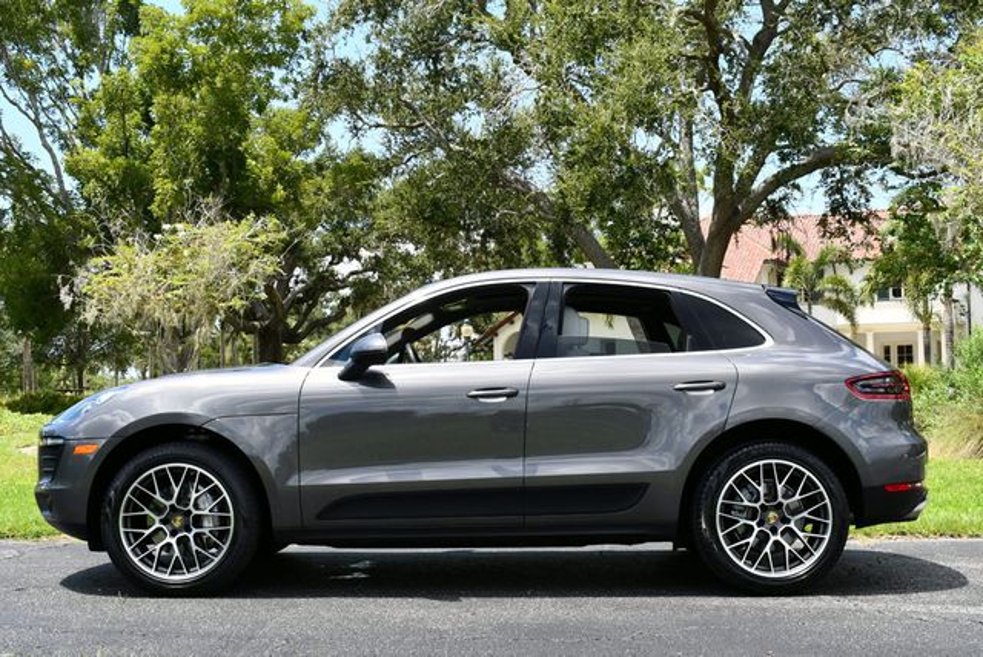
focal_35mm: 46
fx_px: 1257
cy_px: 328
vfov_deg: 29.3
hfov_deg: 42.7
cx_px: 492
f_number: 8
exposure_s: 1/250
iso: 200
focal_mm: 23
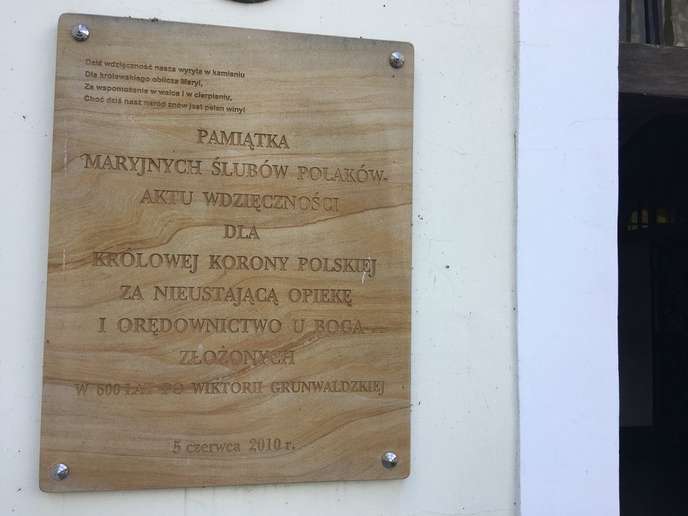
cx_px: 344
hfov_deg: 61.7
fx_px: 576
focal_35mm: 29
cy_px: 258
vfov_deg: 48.2
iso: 25
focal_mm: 4.15
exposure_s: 1/400
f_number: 2.2
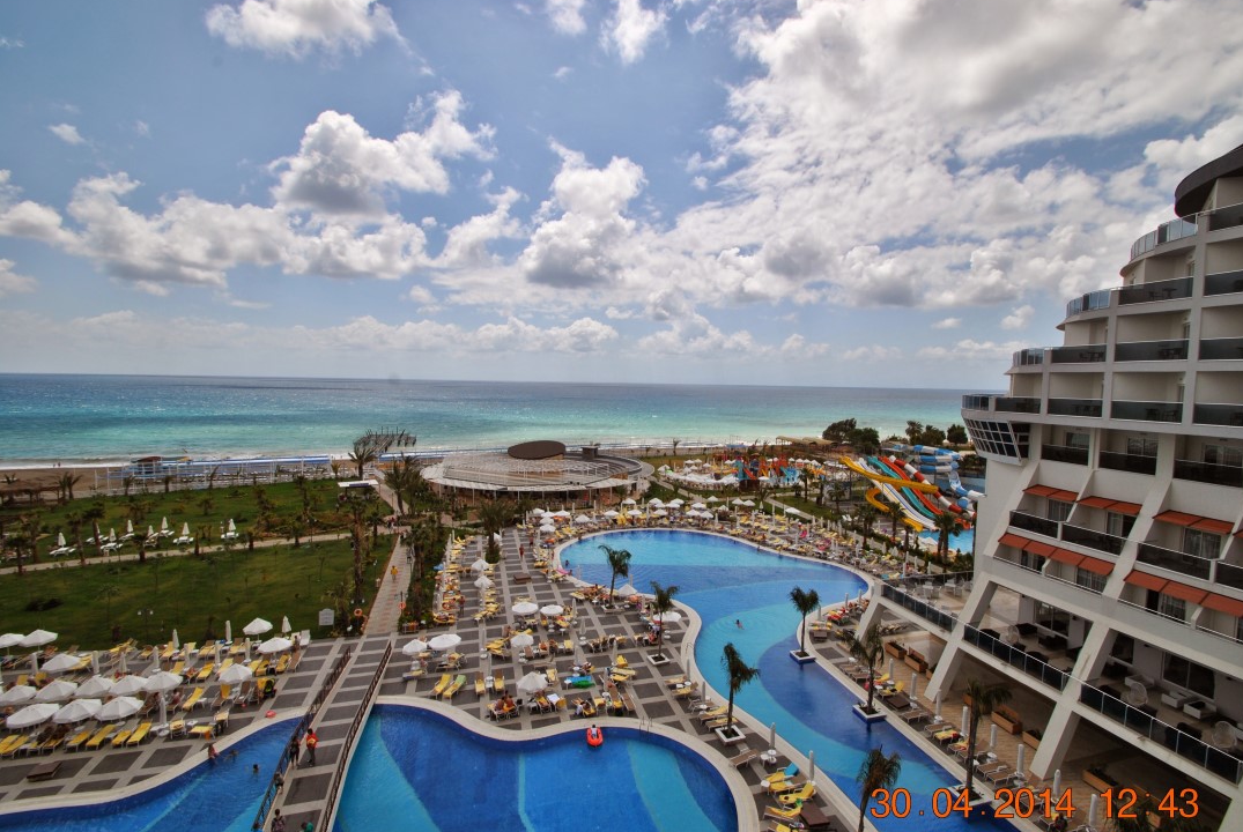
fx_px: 553
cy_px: 426
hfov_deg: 96.5
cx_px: 662
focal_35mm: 16
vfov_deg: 73.9
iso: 100
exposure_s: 1/400
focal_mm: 10
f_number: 10
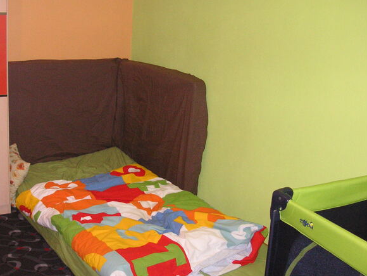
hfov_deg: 37.4
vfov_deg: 28.5
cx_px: 152
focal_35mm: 51
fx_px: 541
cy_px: 154
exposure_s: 1/45
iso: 160
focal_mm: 6.1
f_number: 2.8
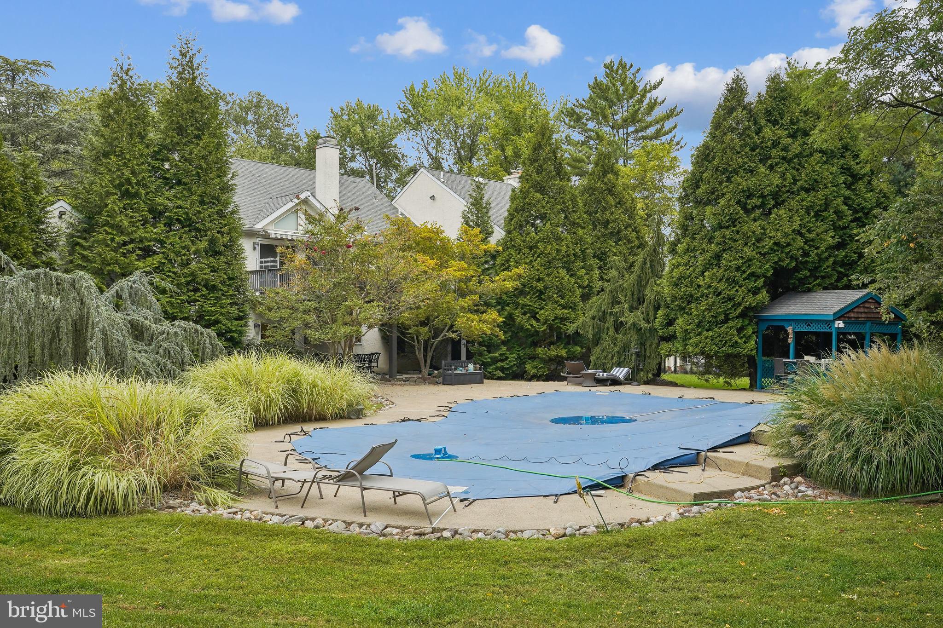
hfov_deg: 61.9
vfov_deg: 43.6
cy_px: 314
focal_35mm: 30
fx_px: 786
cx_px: 472
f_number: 11
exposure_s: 1/320
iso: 640
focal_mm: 30
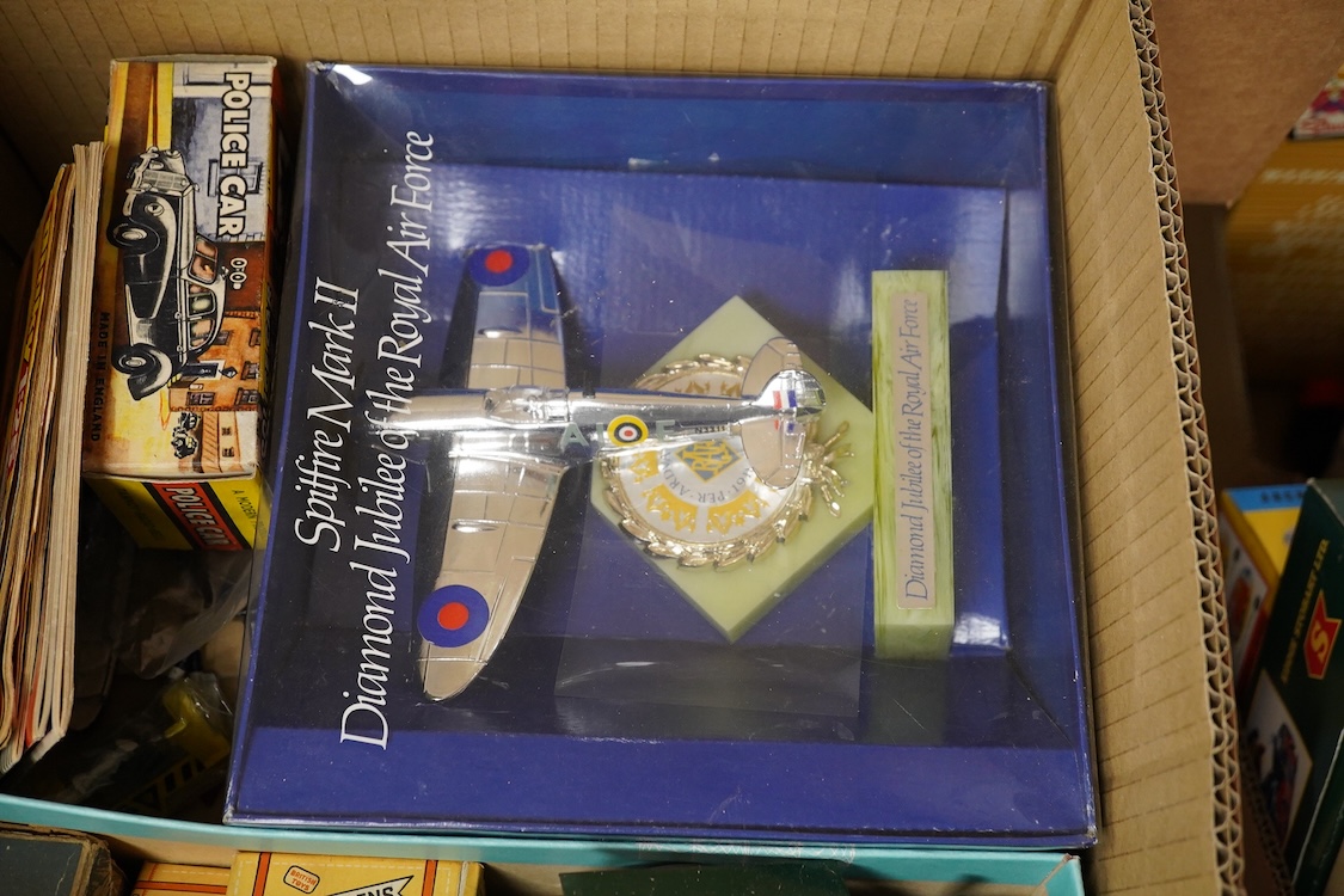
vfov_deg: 29.9
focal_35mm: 45
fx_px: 1680
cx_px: 672
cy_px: 448
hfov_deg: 43.6
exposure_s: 1/100
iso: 2000
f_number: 8
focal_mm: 30
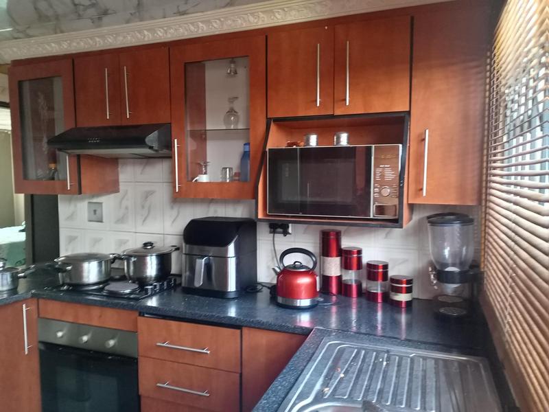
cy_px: 206
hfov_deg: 65.3
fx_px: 428
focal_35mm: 27
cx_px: 274
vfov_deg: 51.4
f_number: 1.8
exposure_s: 1/20
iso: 1508
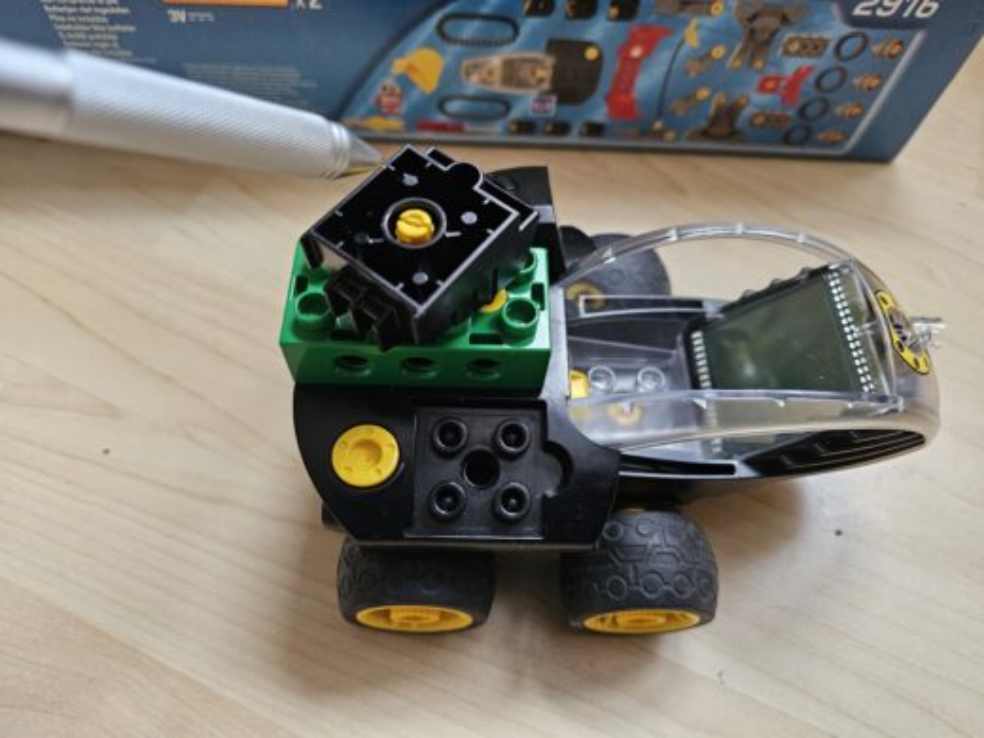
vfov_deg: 58.9
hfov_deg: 73.9
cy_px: 369
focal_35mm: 23
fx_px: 654
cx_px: 492
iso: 320
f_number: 1.7
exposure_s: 1/34.6
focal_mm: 6.3
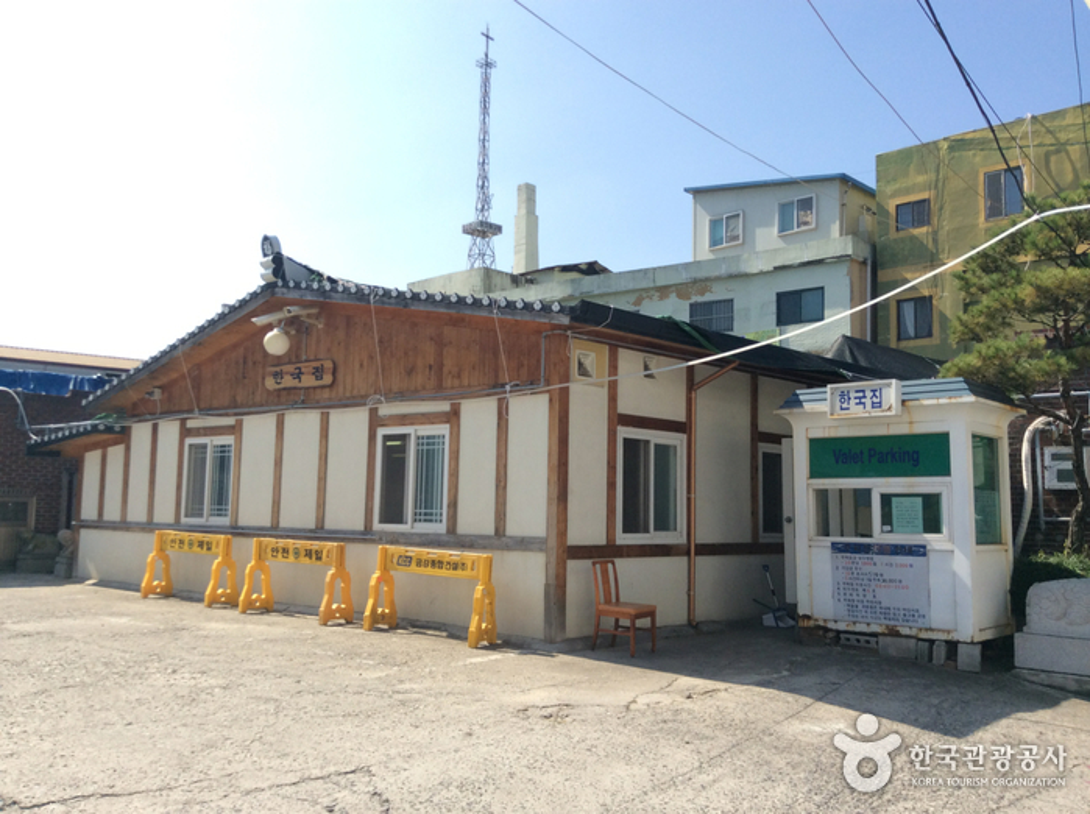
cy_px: 407
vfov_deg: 42.8
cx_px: 545
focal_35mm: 33
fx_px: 1038
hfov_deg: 55.4
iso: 32
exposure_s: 1/1144
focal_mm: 3.3
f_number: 2.4
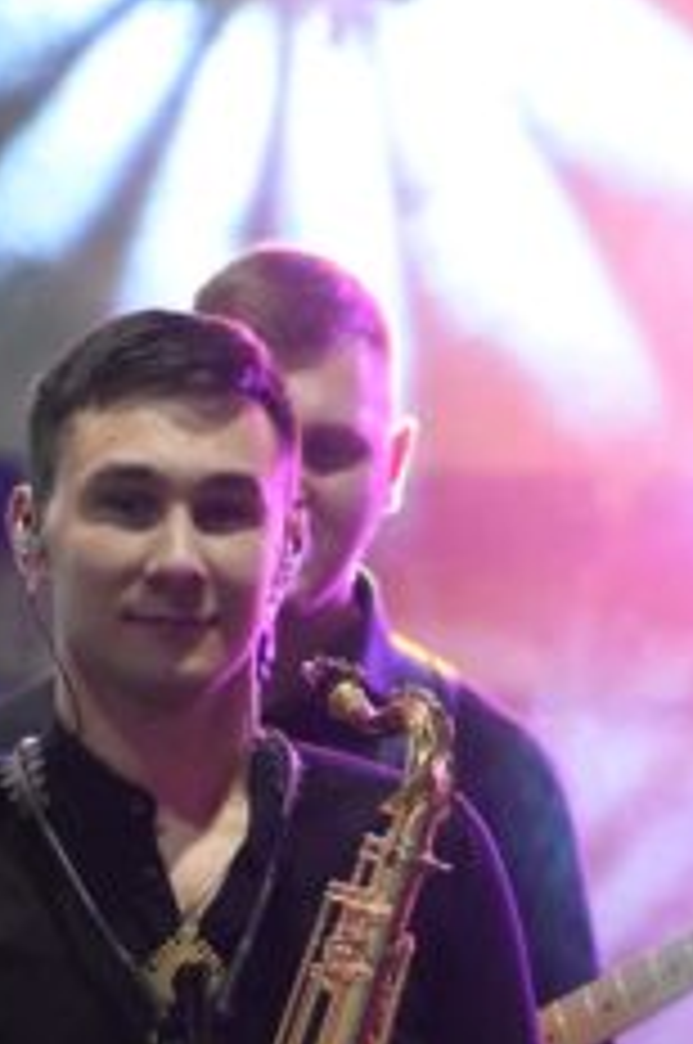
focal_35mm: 518
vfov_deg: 4.0
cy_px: 1026
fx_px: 15001
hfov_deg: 2.6
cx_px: 187
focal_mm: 160
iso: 6400
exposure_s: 1/200
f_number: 5
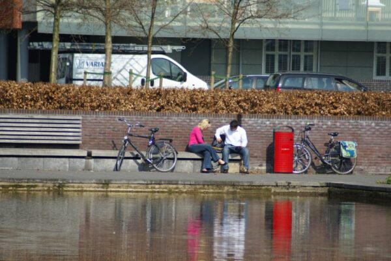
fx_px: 4891
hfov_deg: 4.6
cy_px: 130
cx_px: 196
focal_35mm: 450
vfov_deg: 3.1
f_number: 6.3
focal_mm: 300
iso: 100
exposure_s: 1/500
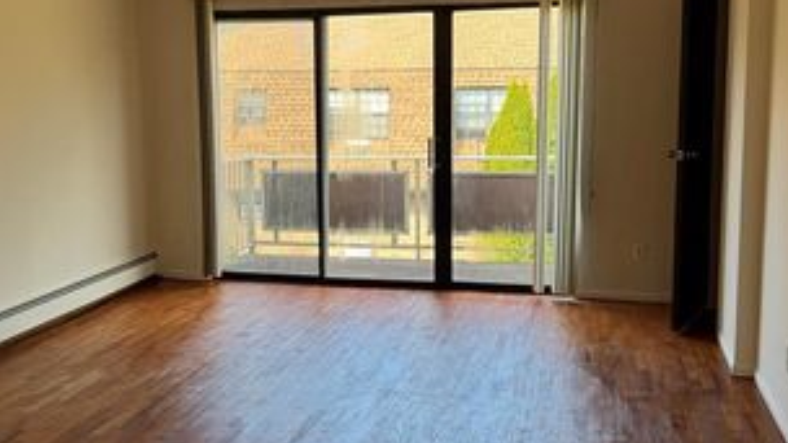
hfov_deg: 47.3
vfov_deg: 27.7
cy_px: 211
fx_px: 898
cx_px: 355
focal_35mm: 43
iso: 64
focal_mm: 6.76
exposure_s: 1/147
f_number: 1.78
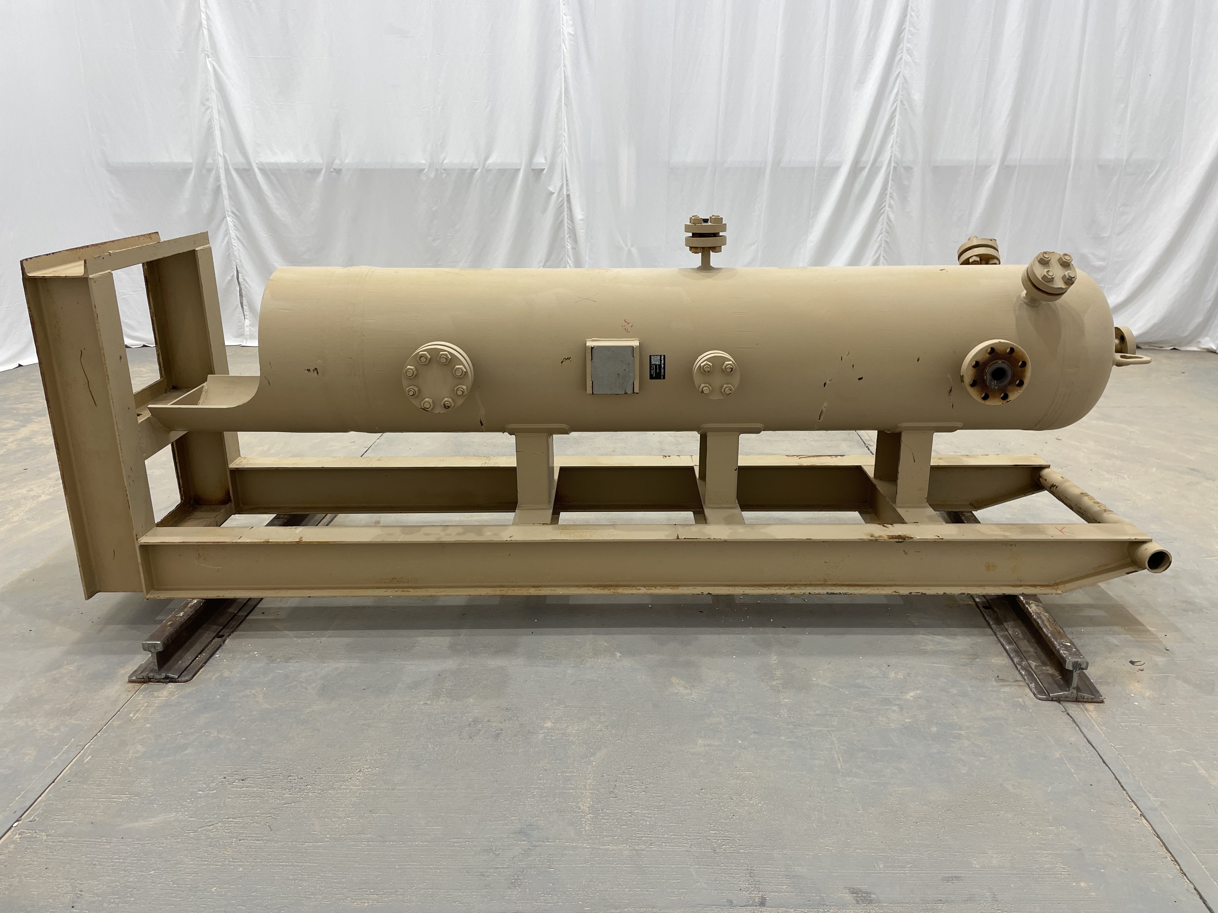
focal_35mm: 26
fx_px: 915
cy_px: 456
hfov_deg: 67.3
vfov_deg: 53.1
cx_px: 609
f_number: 1.6
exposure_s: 1/120
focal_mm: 4.2
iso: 50
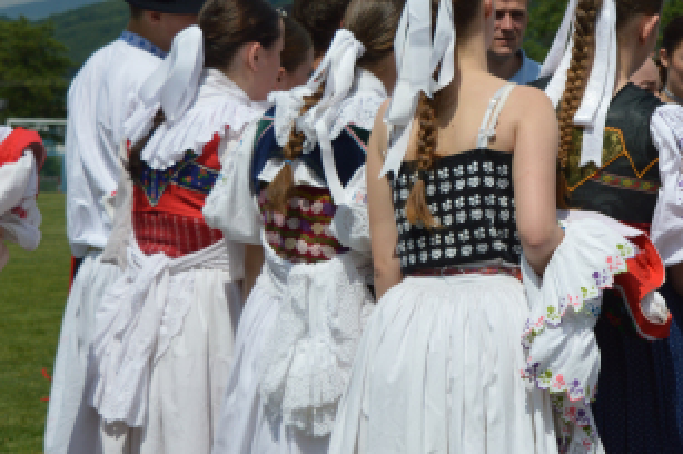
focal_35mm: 130
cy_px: 268
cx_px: 674
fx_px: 2464
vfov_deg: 10.5
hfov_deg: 15.5
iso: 100
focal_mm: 38
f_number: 4.8
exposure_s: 1/1600
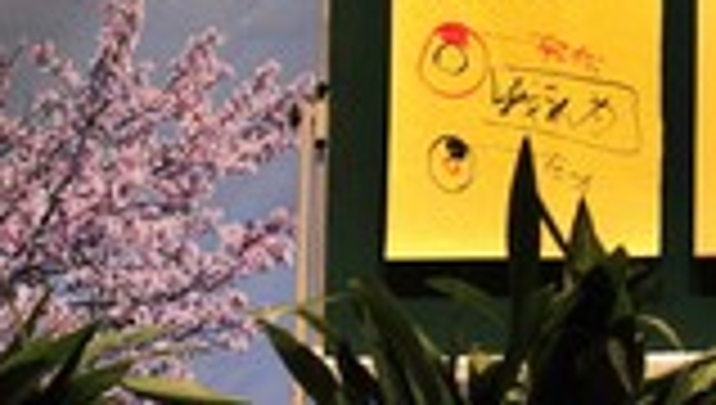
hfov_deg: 11.5
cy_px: -135
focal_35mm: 181
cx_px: 950
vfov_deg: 6.7
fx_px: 3442
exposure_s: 1/40
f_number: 4.5
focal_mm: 50
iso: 200
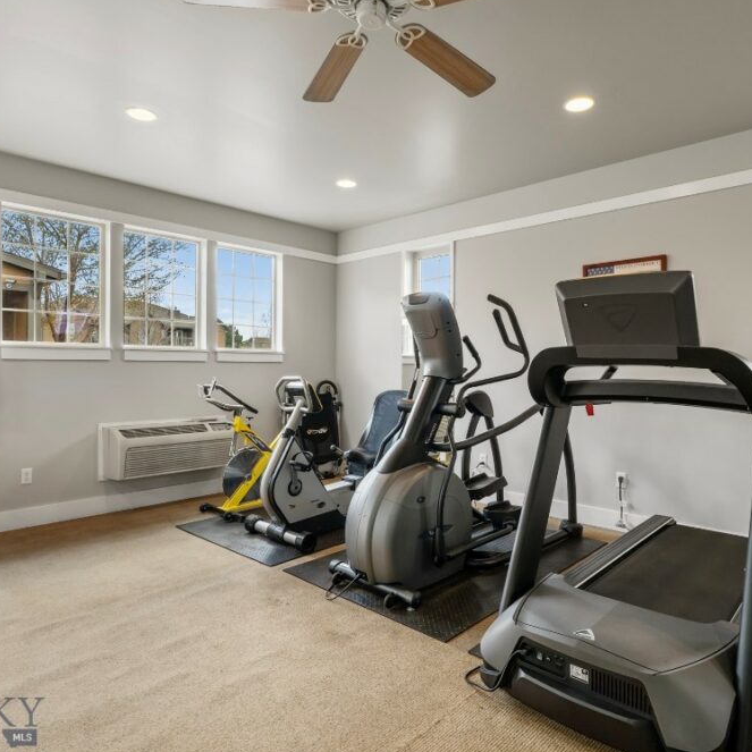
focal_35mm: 21
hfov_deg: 72.0
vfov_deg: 72.1
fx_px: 516
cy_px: 374
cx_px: 404
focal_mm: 16
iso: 250
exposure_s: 1/13
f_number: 9
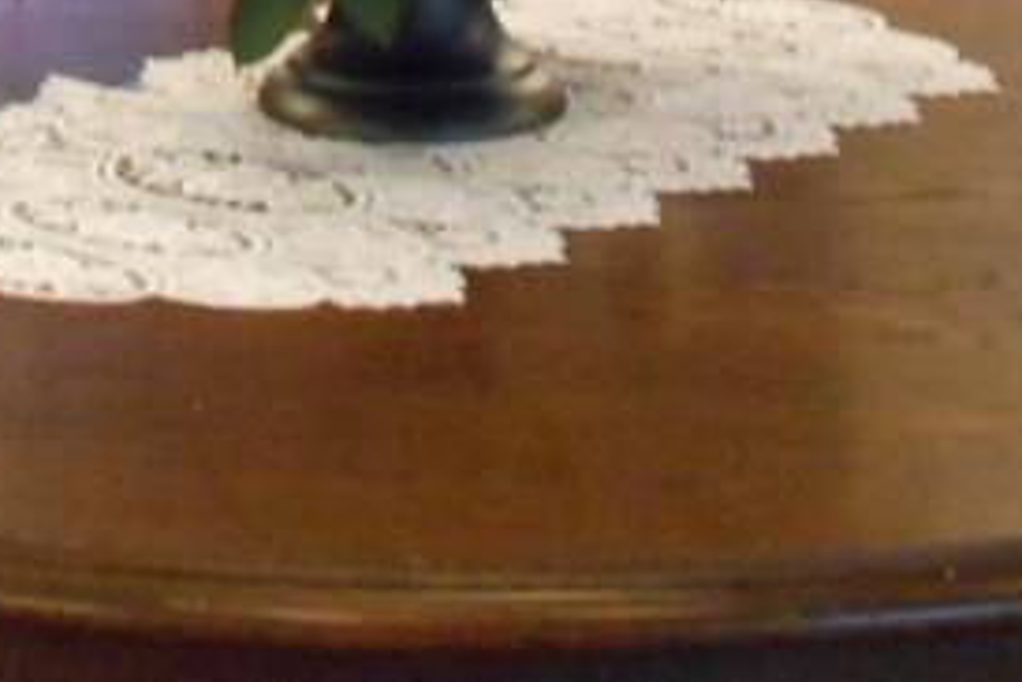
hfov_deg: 10.9
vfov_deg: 7.1
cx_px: -41
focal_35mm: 186
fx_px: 5283
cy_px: -697
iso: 800
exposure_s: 1/8
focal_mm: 8.8
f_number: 4.8
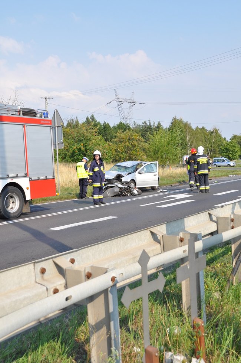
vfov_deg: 45.0
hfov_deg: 30.8
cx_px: 120
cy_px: 182
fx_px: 438
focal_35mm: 44
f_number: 9
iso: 200
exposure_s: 1/320
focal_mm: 29
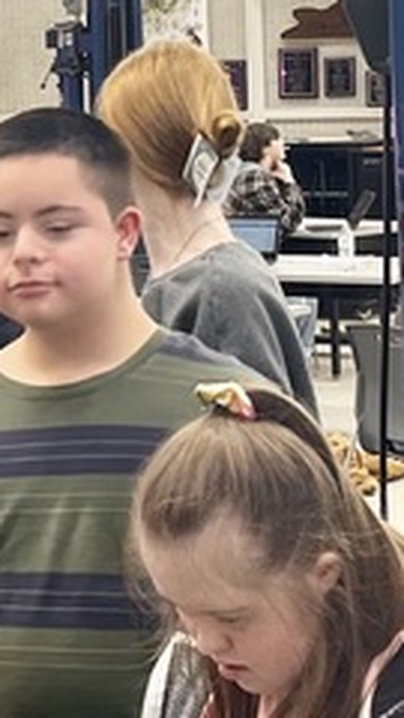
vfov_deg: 17.5
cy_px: 117
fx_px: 2304
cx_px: 33
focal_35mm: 121
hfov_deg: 10.0
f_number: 1.6
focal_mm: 5.1
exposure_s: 1/60
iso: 64
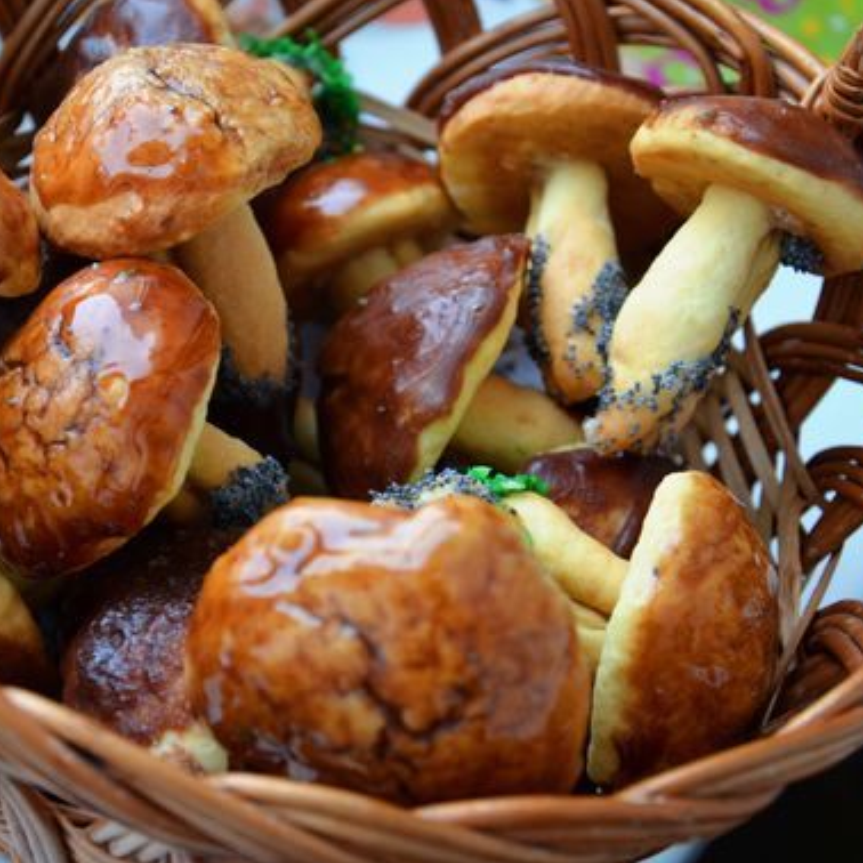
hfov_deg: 18.6
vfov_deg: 18.7
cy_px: 430
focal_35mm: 93
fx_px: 2623
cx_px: 312
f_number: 4.8
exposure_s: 1/60
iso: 500
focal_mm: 48
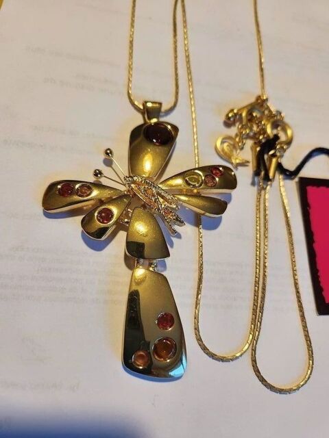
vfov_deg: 73.9
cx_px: 164
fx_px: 291
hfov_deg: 58.9
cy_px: 219
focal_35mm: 23
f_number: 1.8
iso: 320
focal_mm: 5.4
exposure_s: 1/100
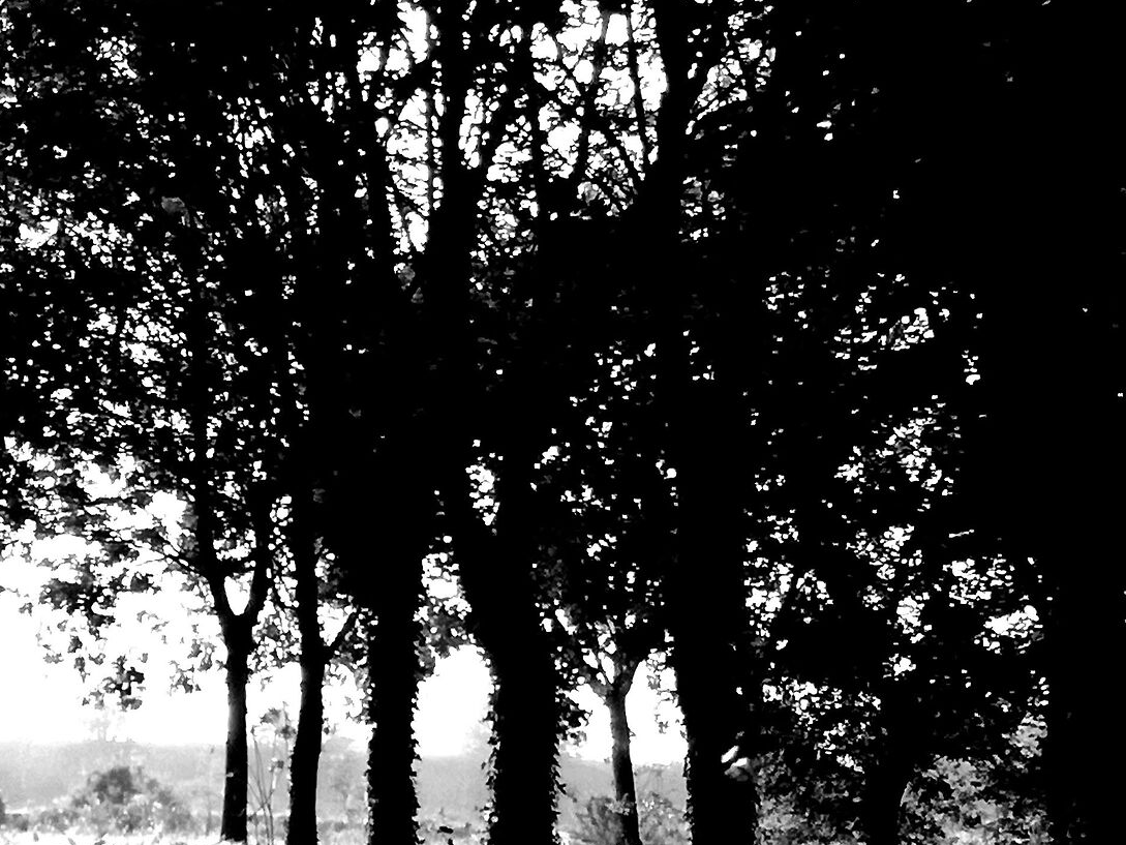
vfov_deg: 13.7
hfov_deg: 18.0
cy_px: 565
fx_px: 3513
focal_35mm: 108
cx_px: 150
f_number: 2
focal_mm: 3.79
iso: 64
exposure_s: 1/100
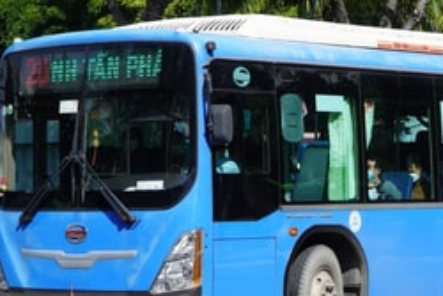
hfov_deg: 15.1
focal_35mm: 136
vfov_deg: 10.1
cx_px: 275
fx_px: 1674
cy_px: 113
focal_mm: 42
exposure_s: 1/500
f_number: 5
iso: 100
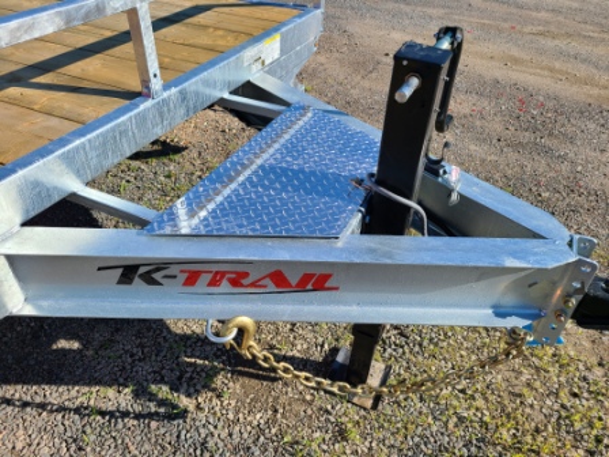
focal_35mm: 26
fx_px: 457
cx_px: 304
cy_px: 228
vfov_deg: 53.1
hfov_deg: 67.3
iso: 40
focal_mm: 5.4
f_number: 1.8
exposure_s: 1/1654
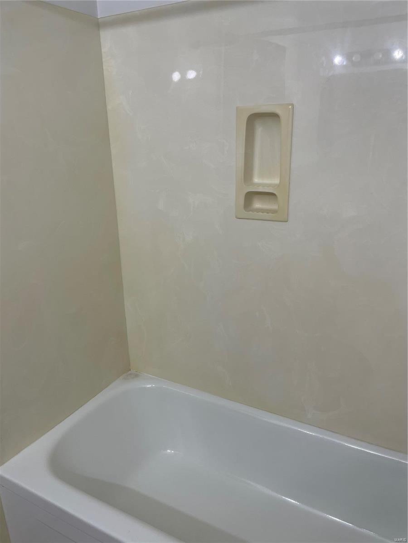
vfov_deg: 67.3
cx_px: 204
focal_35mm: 26
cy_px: 272
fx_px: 409
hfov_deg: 53.1
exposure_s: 1/120
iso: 64
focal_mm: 4.2
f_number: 1.6
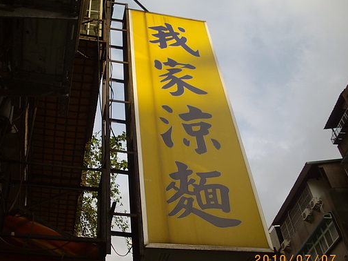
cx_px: 172
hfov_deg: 43.0
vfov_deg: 32.8
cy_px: 139
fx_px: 442
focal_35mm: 44
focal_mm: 6.2
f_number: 5.6
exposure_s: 1/200
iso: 80
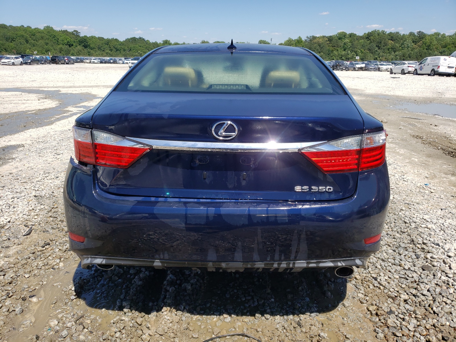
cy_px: 171
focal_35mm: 26
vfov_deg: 53.1
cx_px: 228
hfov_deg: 67.3
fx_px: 343
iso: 50
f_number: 1.5
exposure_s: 1/3333
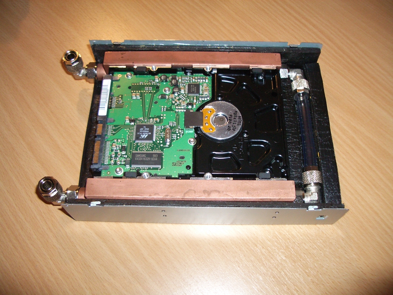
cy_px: 148
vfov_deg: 40.7
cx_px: 196
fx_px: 397
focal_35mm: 35
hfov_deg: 52.6
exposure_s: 1/60
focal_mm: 5.8
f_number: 2.6
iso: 200
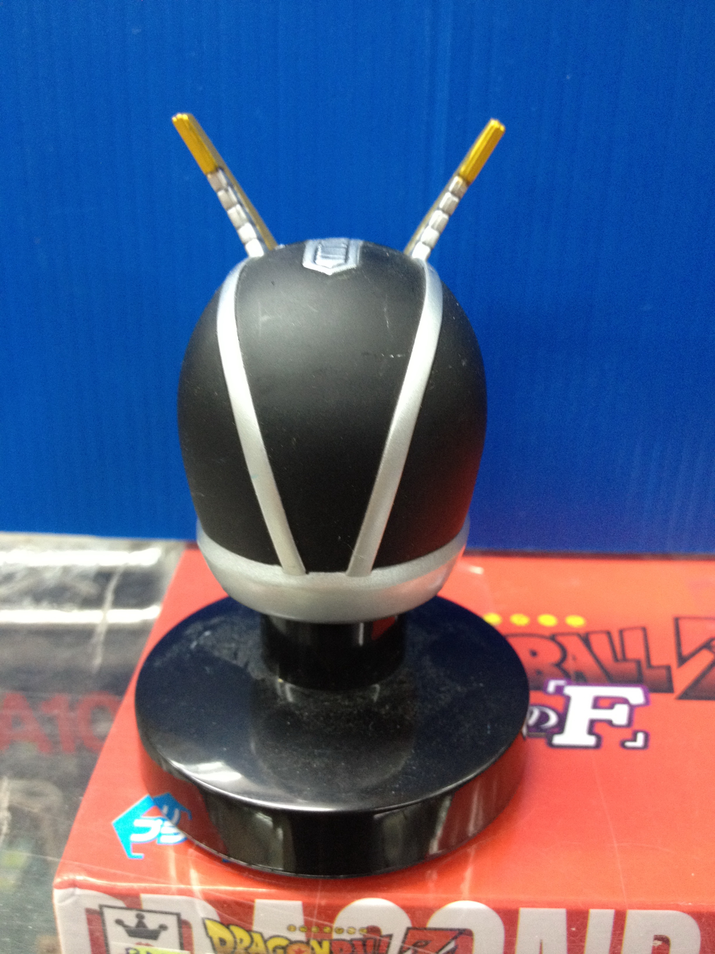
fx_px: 964
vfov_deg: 52.6
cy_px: 477
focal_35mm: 35
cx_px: 358
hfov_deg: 40.7
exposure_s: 1/20
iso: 200
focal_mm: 4.28
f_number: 2.4
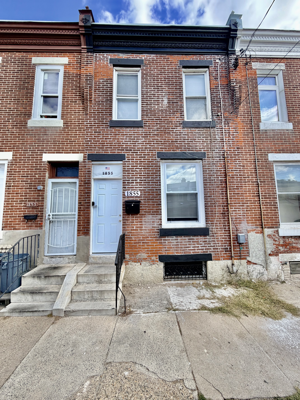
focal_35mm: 14
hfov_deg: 85.7
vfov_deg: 102.1
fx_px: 162
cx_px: 150
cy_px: 200
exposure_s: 1/540
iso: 40
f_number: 2.2
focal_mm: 2.22
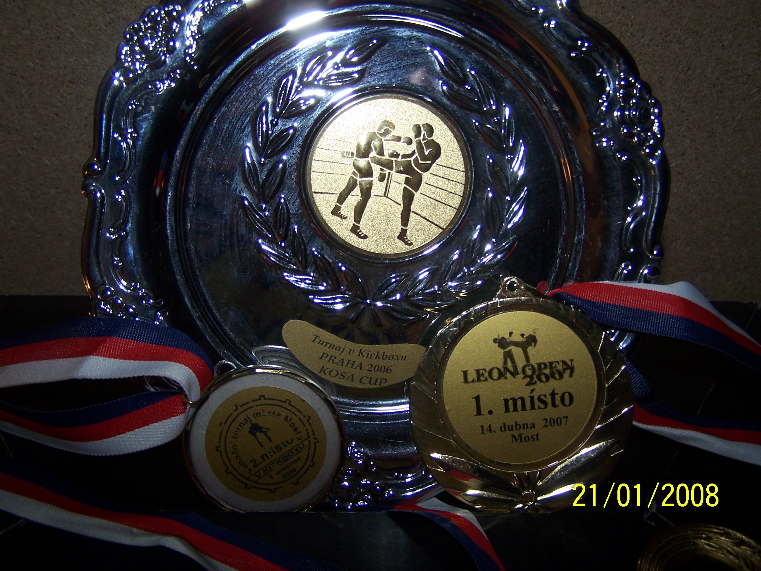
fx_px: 835
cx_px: 380
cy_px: 286
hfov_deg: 49.0
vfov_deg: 37.7
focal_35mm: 38
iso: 80
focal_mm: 6.3
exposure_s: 1/60
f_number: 2.8
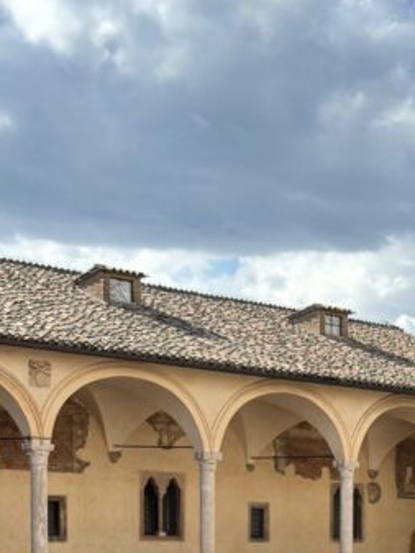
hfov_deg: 17.2
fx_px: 1262
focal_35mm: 79
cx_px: 586
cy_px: 627
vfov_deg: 23.1
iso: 50
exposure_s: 1/2062
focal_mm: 5.96
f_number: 1.6
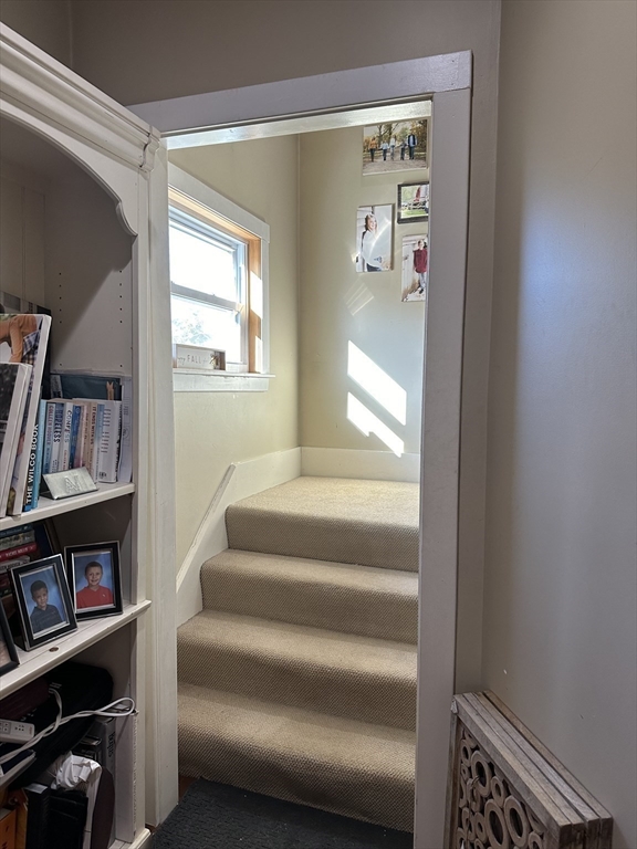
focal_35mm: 24
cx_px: 318
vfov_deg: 71.6
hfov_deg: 56.8
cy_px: 424
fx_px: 589
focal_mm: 6.86
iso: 160
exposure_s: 1/120
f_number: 1.78
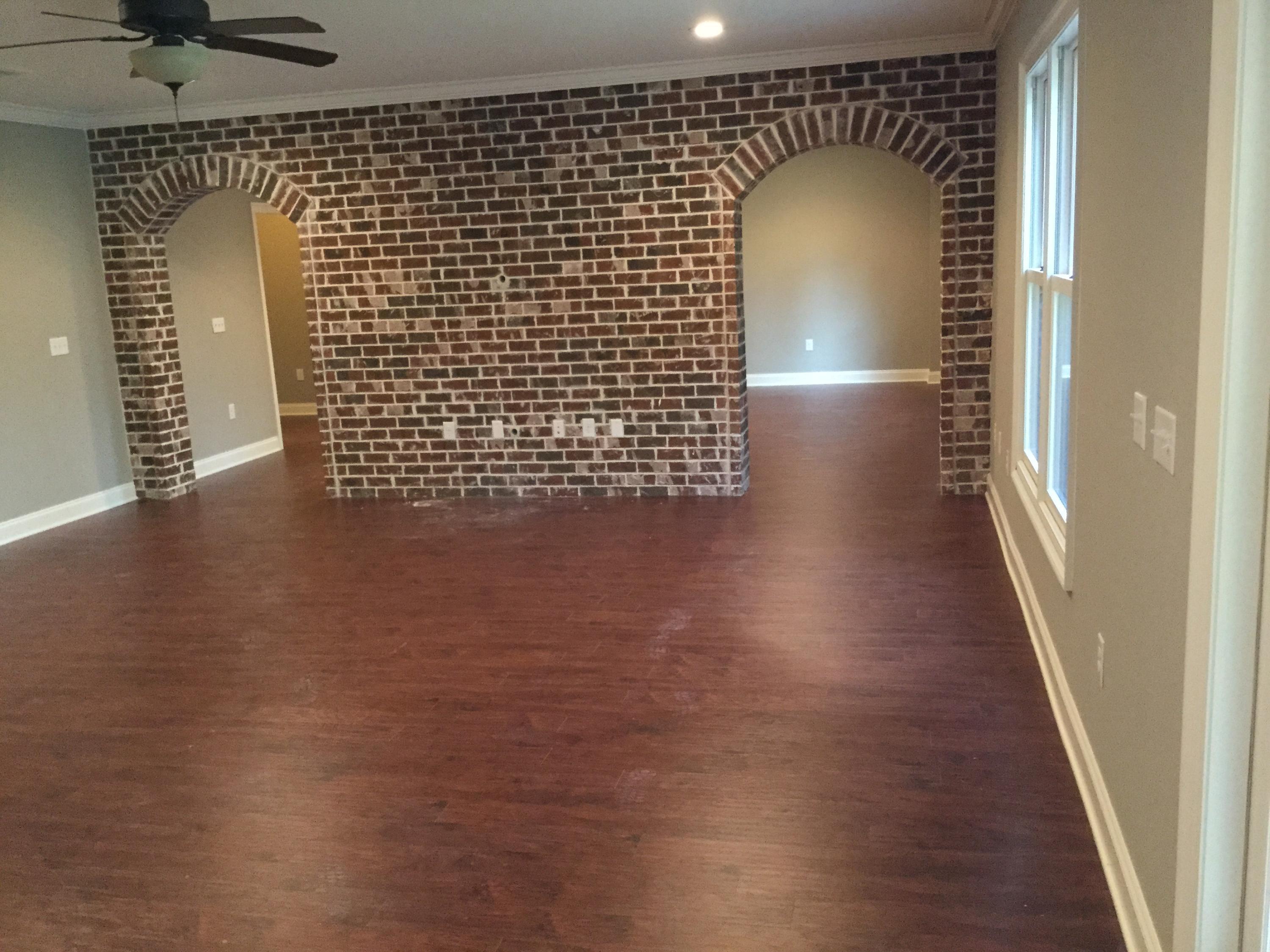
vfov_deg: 45.4
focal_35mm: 31
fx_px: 1137
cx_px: 635
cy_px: 476
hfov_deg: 58.4
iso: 200
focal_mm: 3.3
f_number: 2.4
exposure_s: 1/15
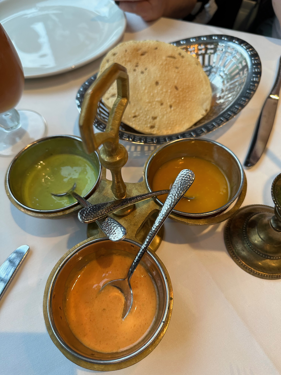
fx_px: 260
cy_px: 188
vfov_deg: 71.6
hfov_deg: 56.8
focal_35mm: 24
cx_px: 140
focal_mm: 6.86
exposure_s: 1/100
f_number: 1.78
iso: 200
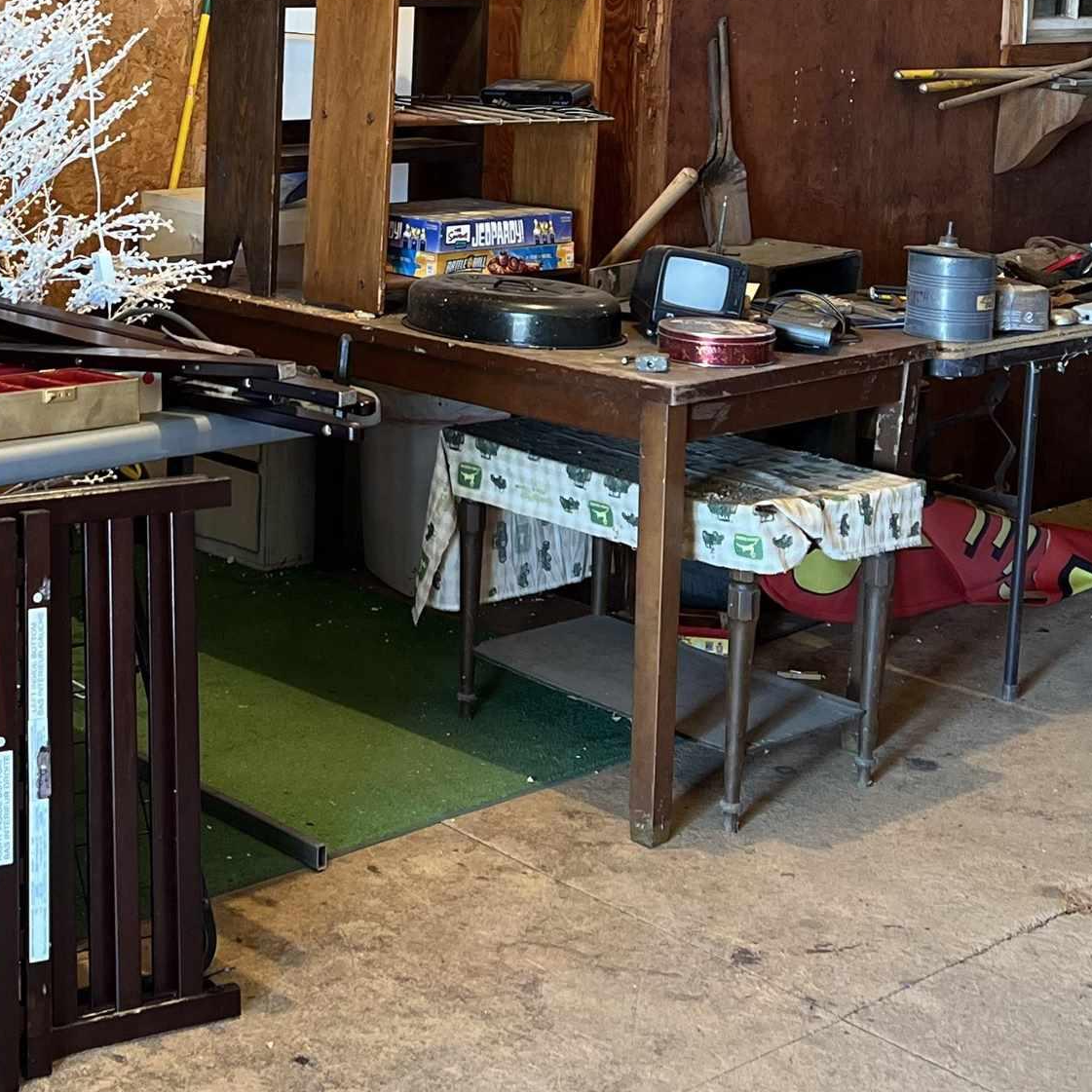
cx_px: 255
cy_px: 126
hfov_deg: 26.9
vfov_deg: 26.5
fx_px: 2248
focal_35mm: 63
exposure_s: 1/60
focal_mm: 5.7
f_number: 1.5
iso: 200
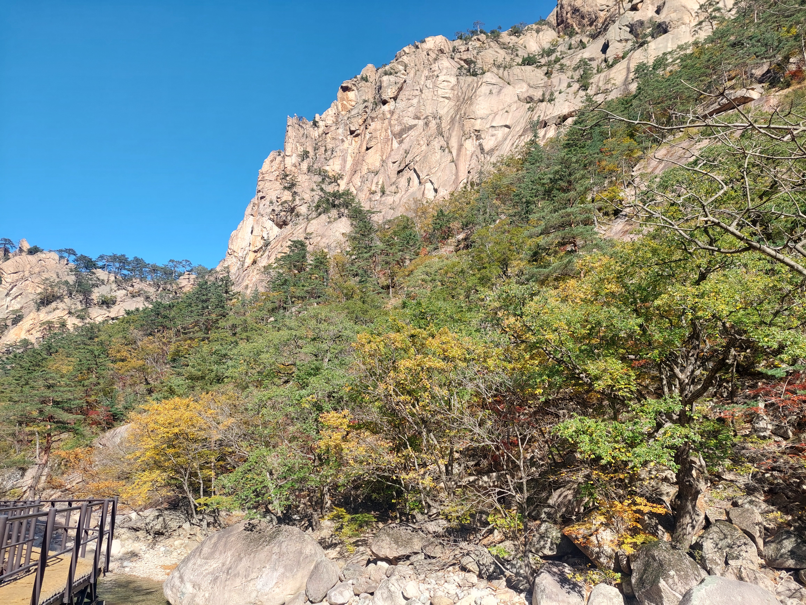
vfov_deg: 54.9
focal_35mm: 25
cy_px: 302
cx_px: 403
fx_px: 582
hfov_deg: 69.4
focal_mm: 5.23
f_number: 1.8
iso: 40
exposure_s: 1/519
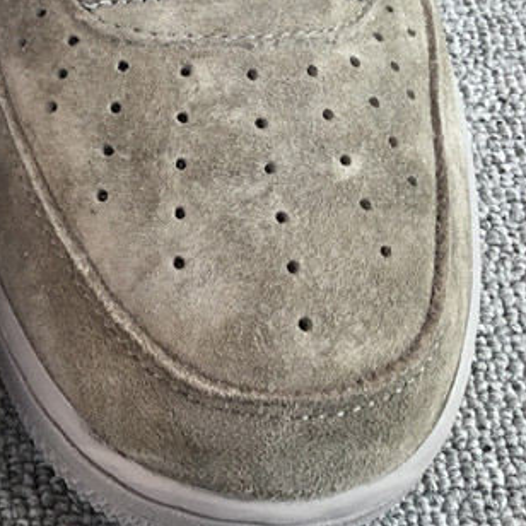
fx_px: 1375
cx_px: -70
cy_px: 69
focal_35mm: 80
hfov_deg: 20.5
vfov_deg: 21.3
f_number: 2.4
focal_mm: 3.3
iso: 25
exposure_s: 1/100
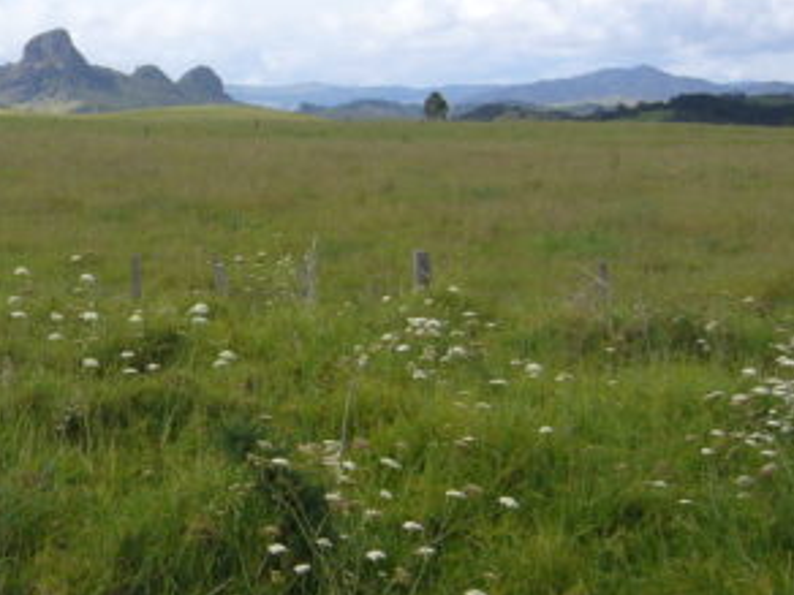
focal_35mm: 78
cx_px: 46
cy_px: 198
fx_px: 1789
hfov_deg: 24.2
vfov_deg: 18.8
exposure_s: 1/320
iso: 80
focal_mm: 5.8
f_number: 5.6
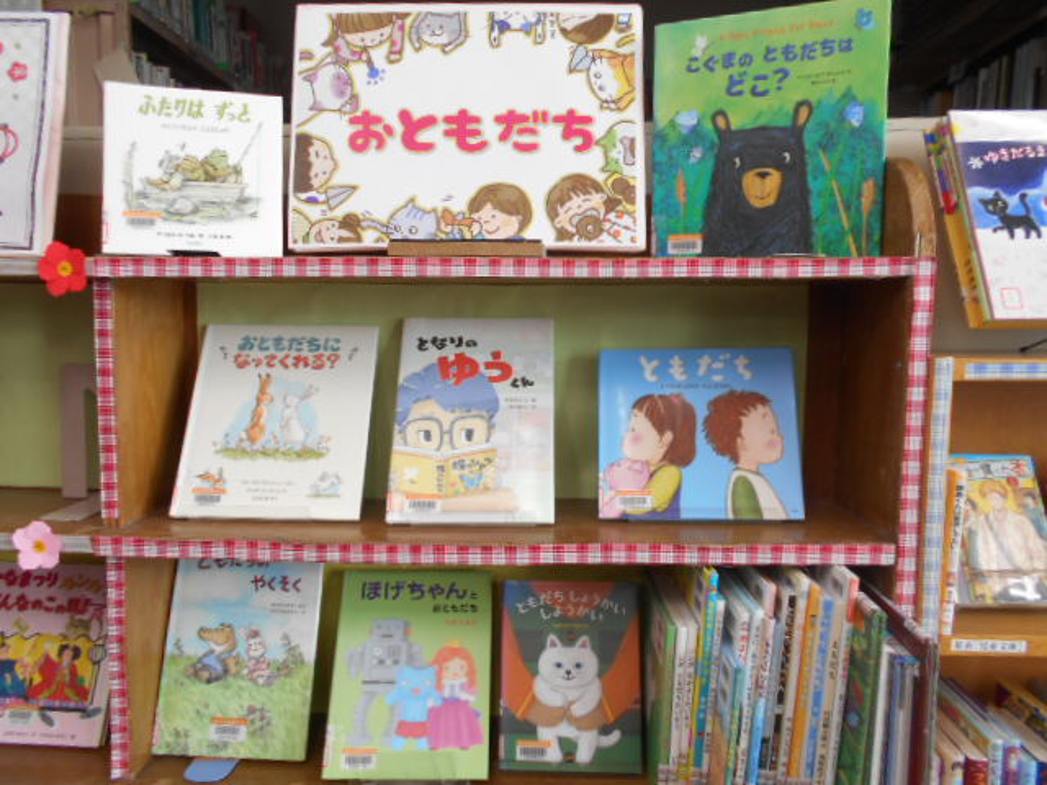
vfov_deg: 53.1
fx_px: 786
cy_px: 392
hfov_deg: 67.3
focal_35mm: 26
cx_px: 524
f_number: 3.2
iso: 160
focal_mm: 4.6
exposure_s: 1/30
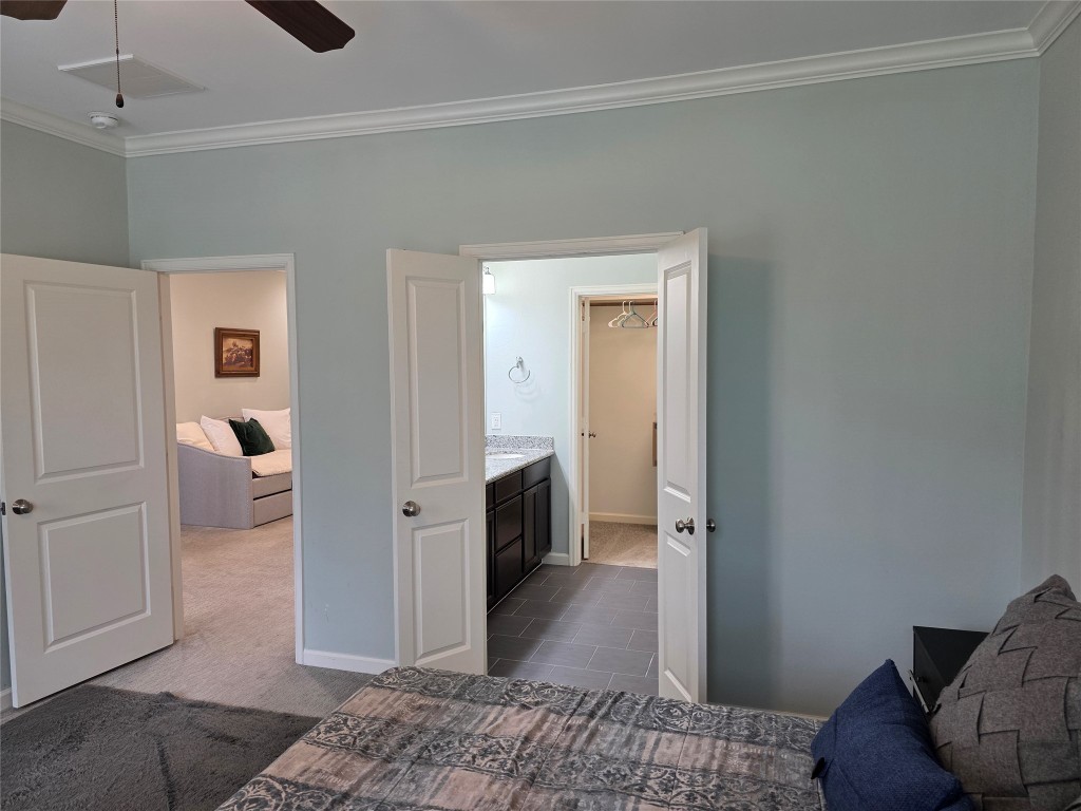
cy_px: 406
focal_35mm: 23
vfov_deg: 58.9
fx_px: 718
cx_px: 540
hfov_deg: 73.9
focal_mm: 6.3
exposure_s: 1/120
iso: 200
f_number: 1.7
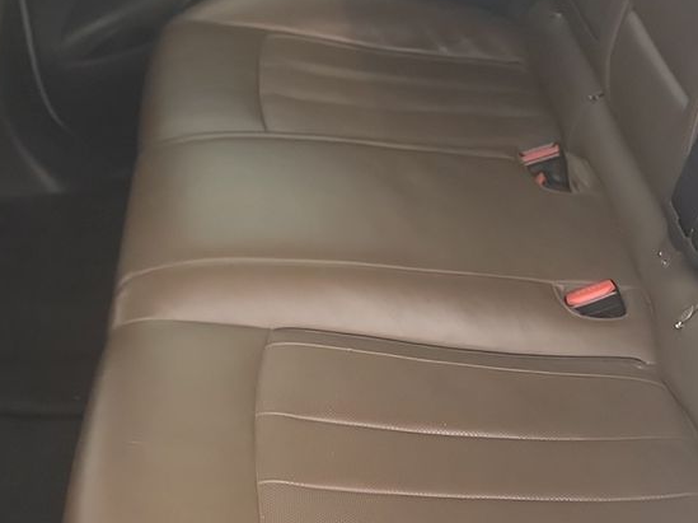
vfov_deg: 21.0
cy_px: 248
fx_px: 1411
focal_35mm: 70
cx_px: 397
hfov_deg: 27.8
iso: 69
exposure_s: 1/59
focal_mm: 6.7
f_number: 1.8
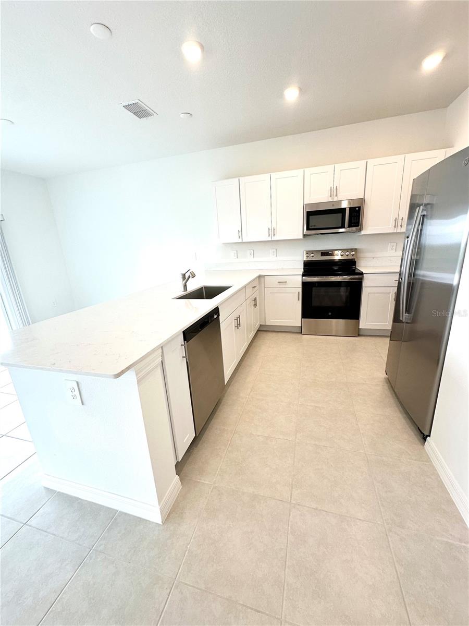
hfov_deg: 85.7
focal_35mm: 14
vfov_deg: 102.1
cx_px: 234
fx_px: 253
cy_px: 313
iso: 100
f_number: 2.2
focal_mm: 2.22
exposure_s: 1/120
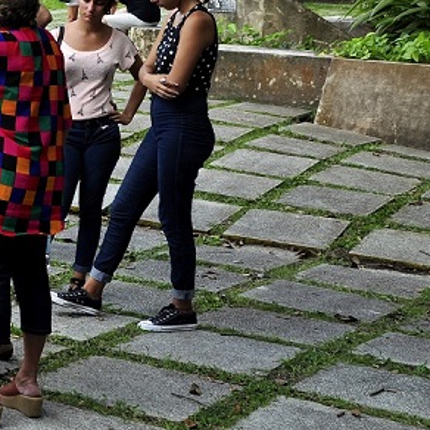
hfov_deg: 16.2
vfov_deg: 17.6
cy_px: -12
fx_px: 1349
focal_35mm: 96
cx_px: -264
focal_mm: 22
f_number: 8
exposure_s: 1/125
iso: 200
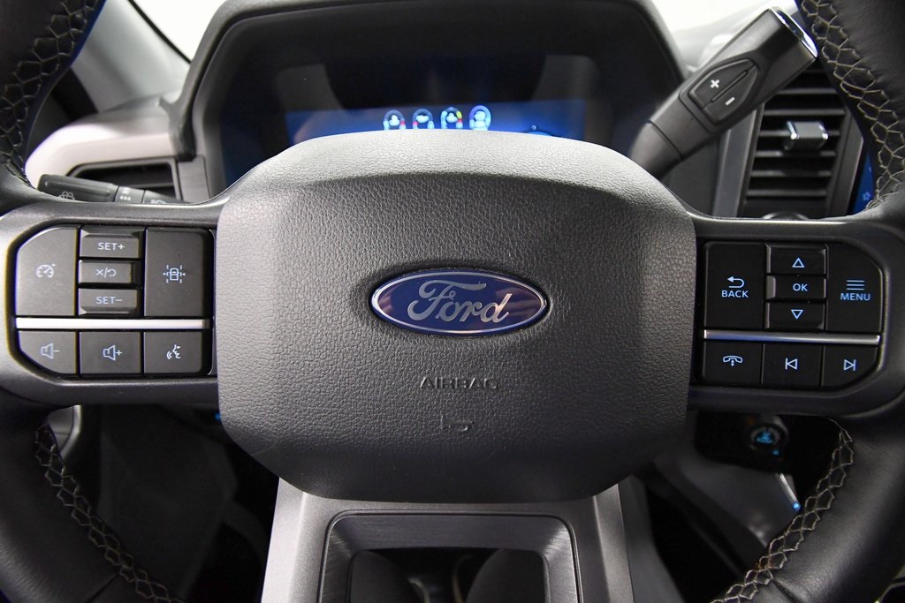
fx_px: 377
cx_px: 452
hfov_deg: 100.4
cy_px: 302
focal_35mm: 15
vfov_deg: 77.3
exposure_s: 1/125
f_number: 4.5
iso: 3200
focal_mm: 10
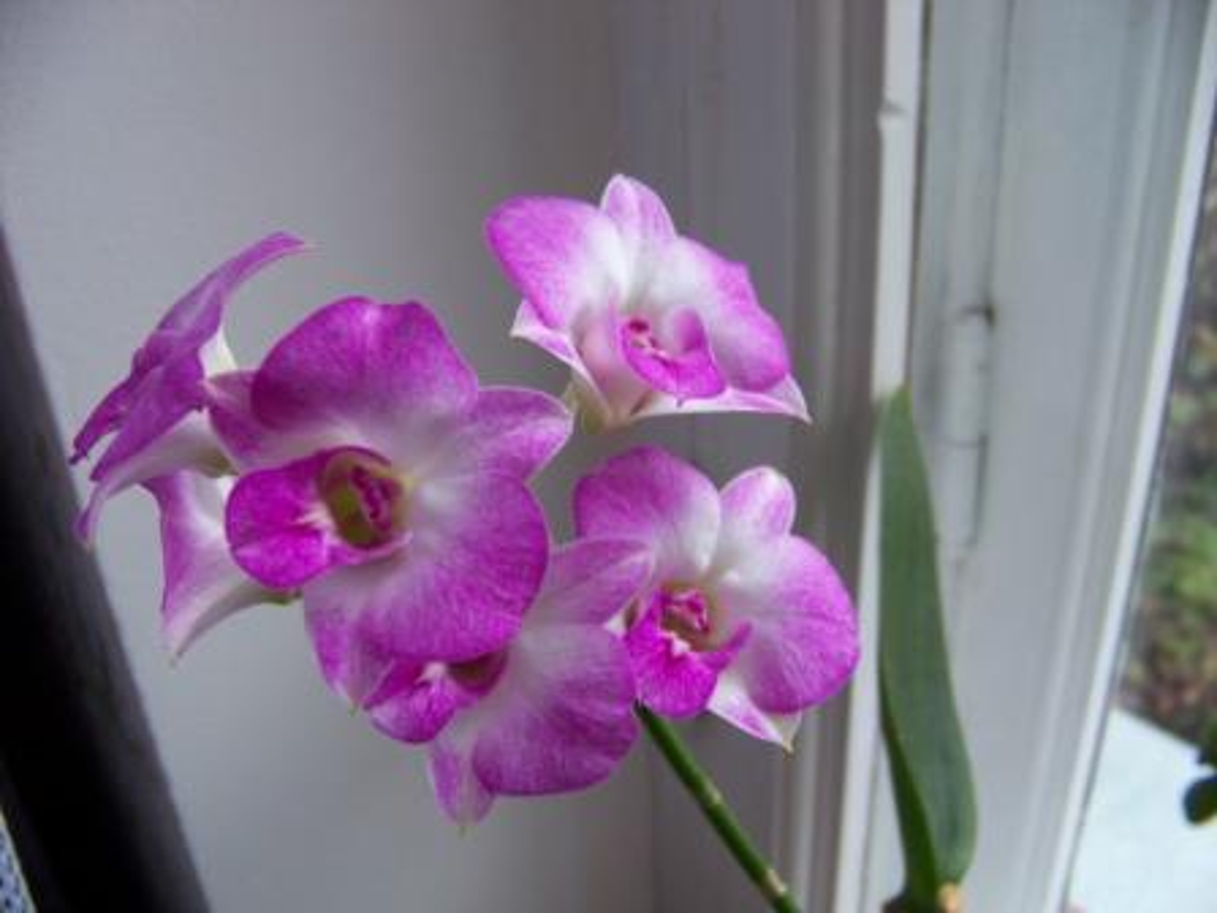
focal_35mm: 36
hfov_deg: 51.4
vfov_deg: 39.7
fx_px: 1266
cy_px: 456
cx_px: 608
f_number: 2.8
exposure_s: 1/30
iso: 64
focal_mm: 5.85
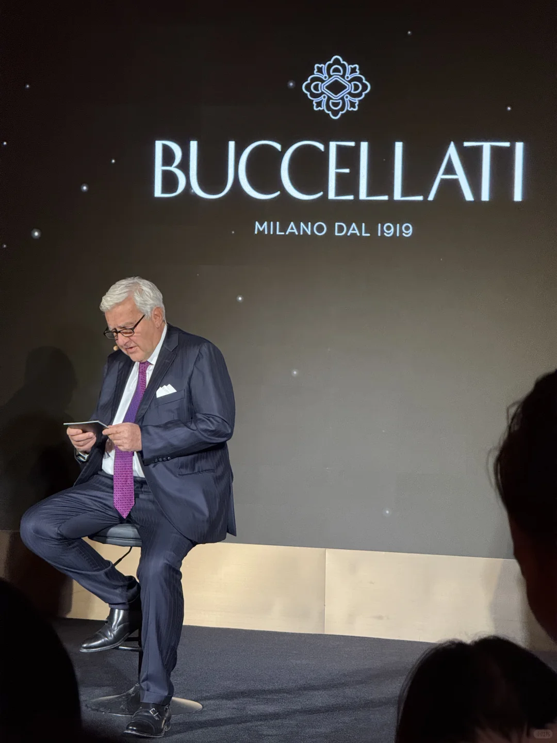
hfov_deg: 12.3
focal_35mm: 120
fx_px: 2575
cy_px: 372
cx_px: 278
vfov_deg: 16.4
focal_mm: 15.66
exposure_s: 1/58
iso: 640
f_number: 2.8
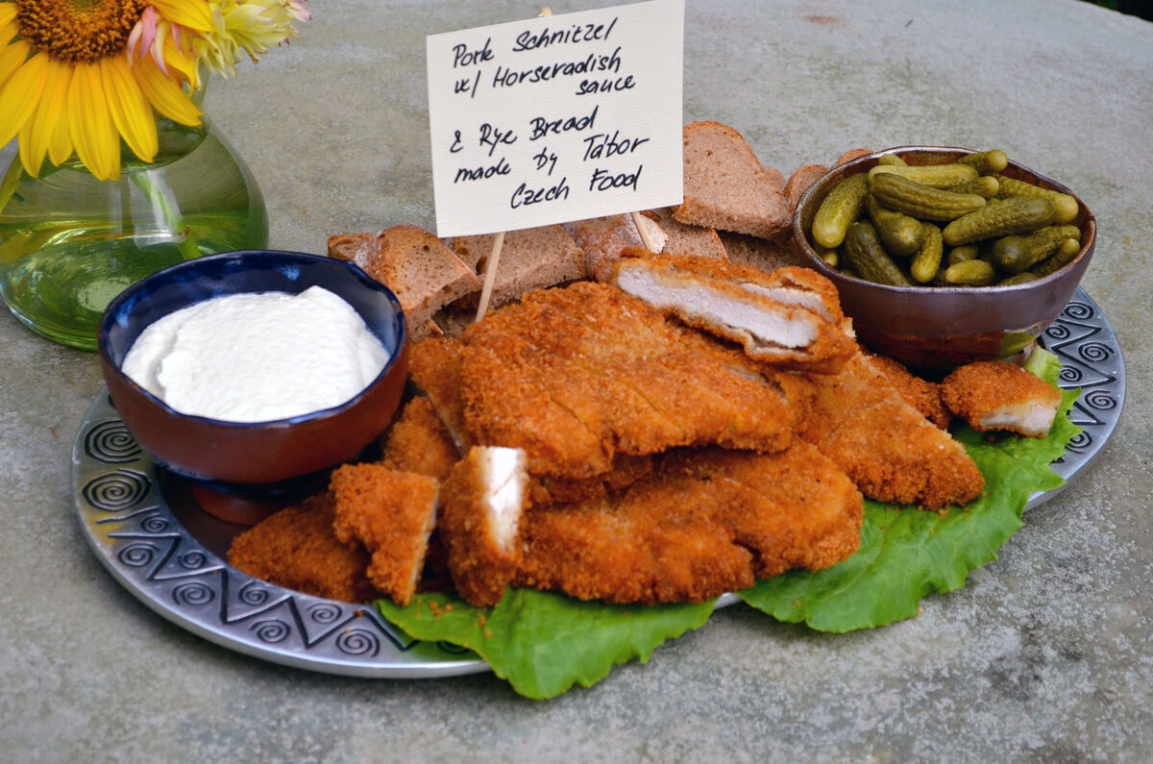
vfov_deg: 16.5
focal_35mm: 82
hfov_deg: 24.7
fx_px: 2637
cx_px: 576
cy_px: 382
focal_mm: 55
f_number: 5.6
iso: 250
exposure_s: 1/500
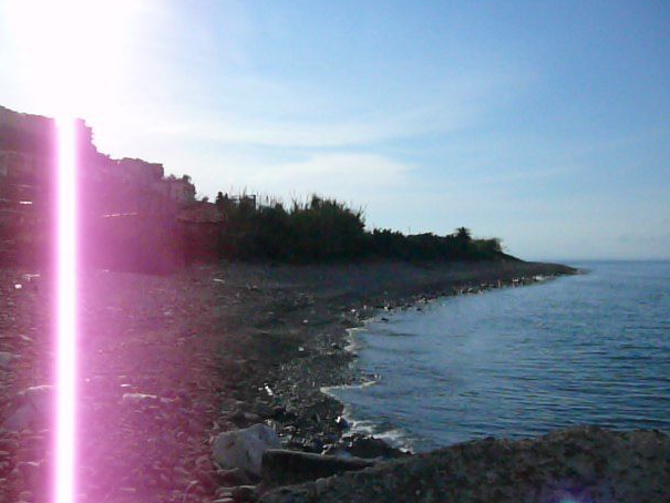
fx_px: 716
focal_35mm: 37
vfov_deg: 38.7
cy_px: 254
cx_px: 317
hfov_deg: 50.1
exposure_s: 1/10000
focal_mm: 5.2
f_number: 5
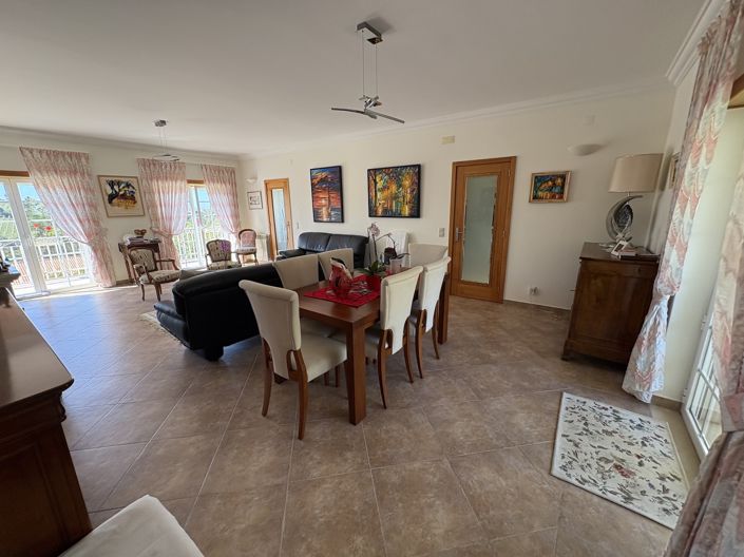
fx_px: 301
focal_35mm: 14
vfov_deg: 85.6
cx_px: 372
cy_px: 278
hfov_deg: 102.1
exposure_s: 1/124
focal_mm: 2.22
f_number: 2.2
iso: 125
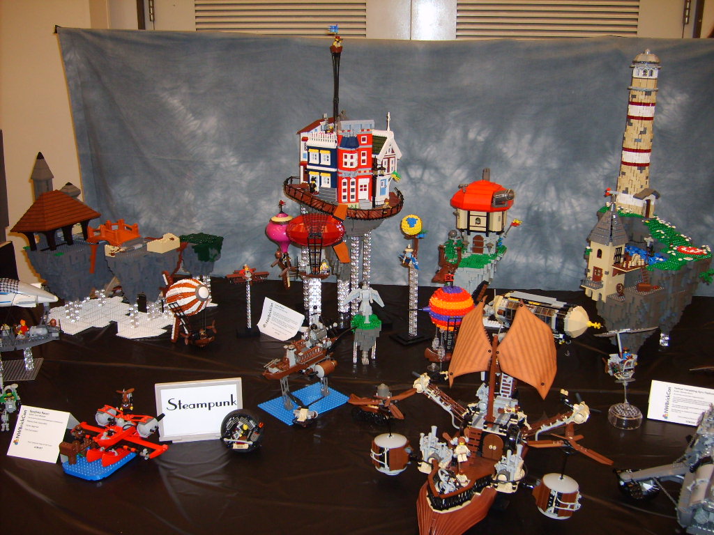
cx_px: 357
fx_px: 722
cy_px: 268
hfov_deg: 52.6
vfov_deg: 40.7
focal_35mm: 35
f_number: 2.8
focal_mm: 5.8
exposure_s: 1/30
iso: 100
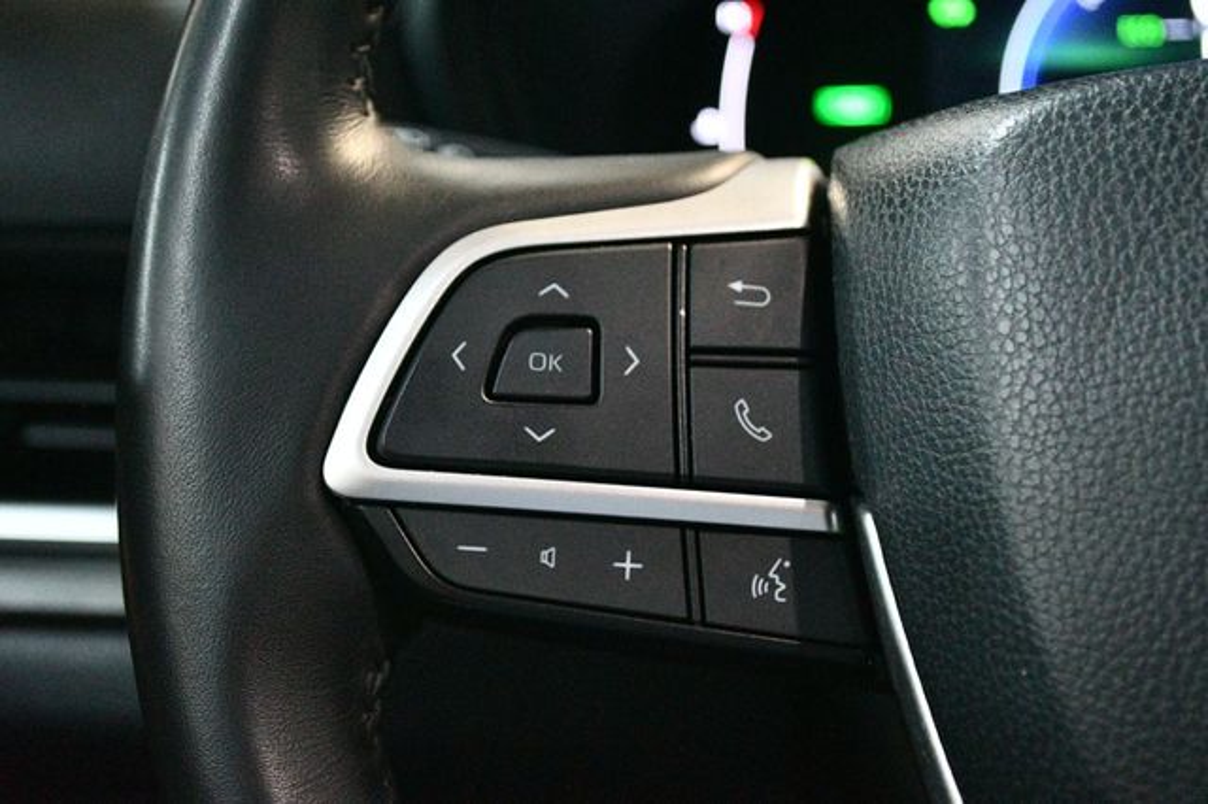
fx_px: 2012
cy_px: 402
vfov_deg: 22.6
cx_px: 604
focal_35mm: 60
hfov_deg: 33.4
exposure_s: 1/50
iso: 12800
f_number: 5.3
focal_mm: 40
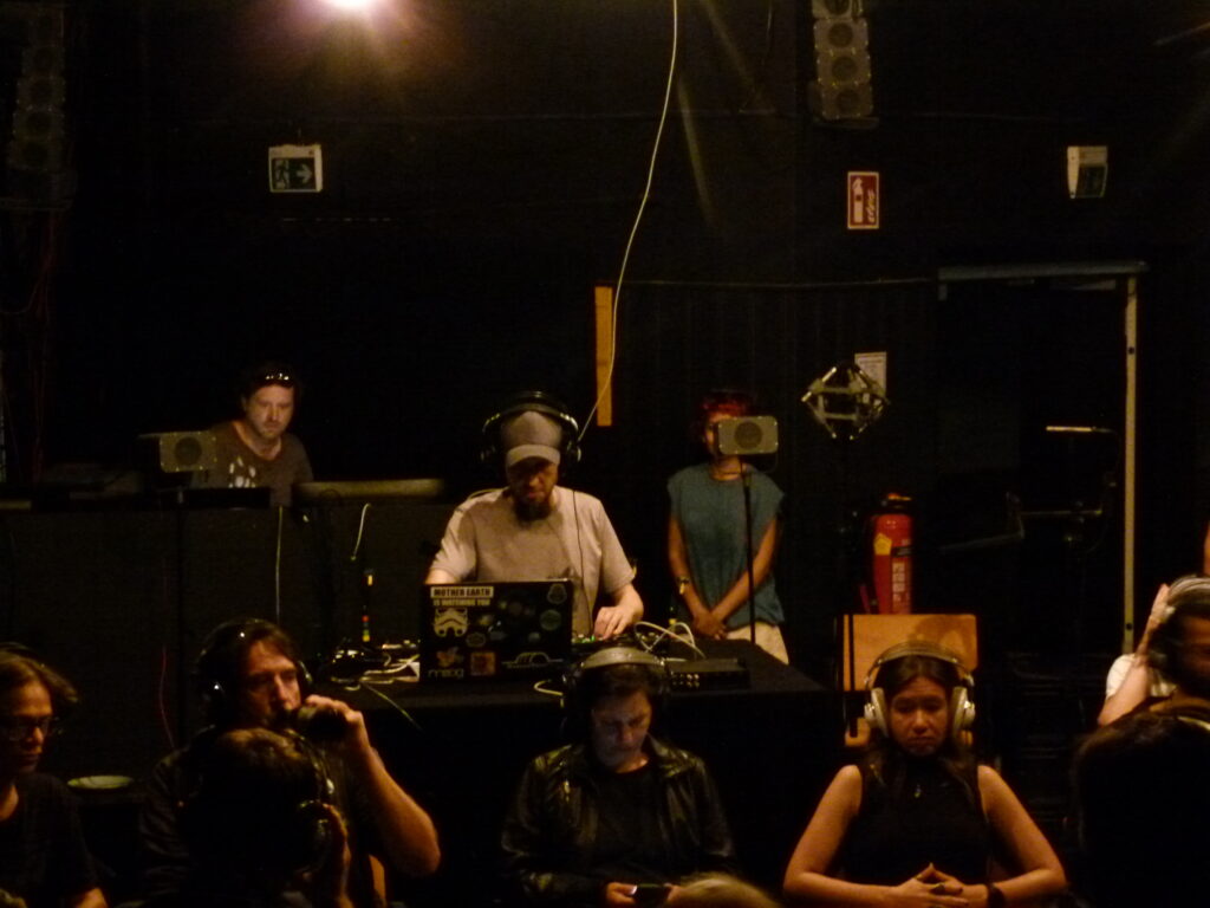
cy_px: 454
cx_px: 605
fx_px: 3111
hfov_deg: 22.0
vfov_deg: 16.6
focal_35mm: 89
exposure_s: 1/4
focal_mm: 16.1
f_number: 3.4
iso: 800
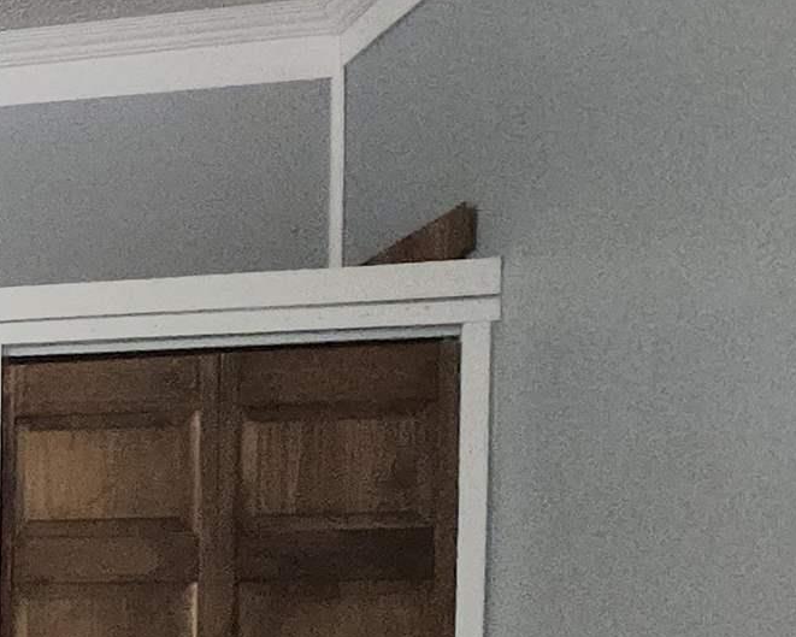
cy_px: 759
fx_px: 1390
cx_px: -818
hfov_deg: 18.8
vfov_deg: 23.6
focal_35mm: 59
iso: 320
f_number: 2.2
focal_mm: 1.74
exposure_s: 1/60
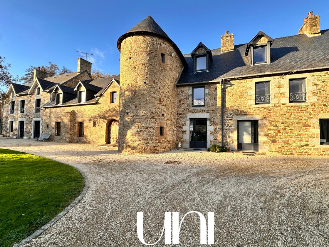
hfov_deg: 98.0
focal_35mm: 15
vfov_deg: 81.7
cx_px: 175
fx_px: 143
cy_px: 124
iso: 40
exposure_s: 1/440
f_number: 2.2
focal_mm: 2.22
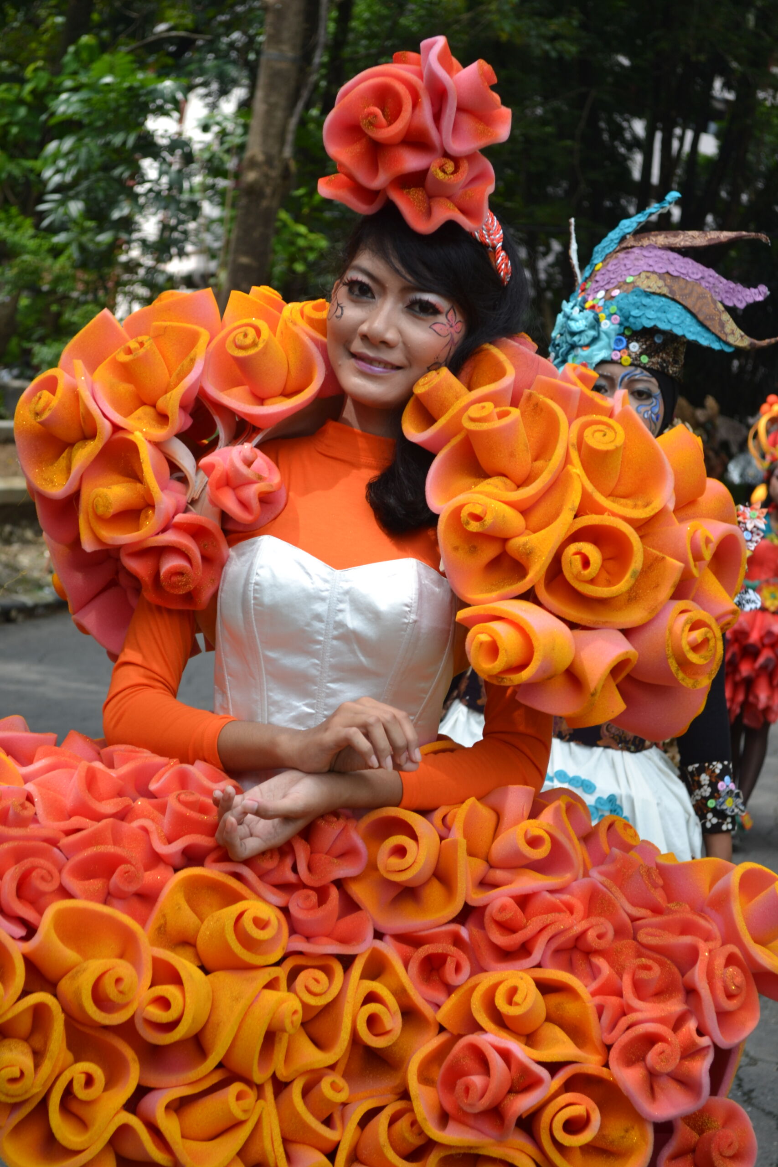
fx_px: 2674
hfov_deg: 16.6
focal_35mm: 82
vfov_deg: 24.6
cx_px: 389
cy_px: 584
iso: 110
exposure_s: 1/125
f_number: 5.6
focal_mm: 55
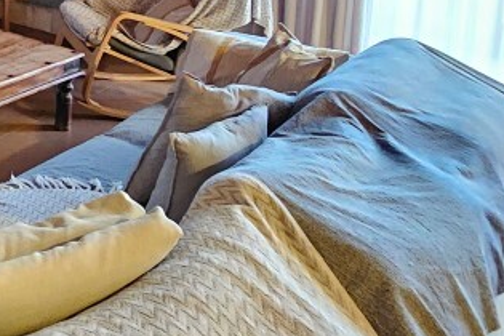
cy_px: -96
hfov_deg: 33.3
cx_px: -144
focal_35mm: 44
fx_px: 616
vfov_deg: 26.2
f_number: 2.2
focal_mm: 2.2
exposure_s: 1/25
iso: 2500
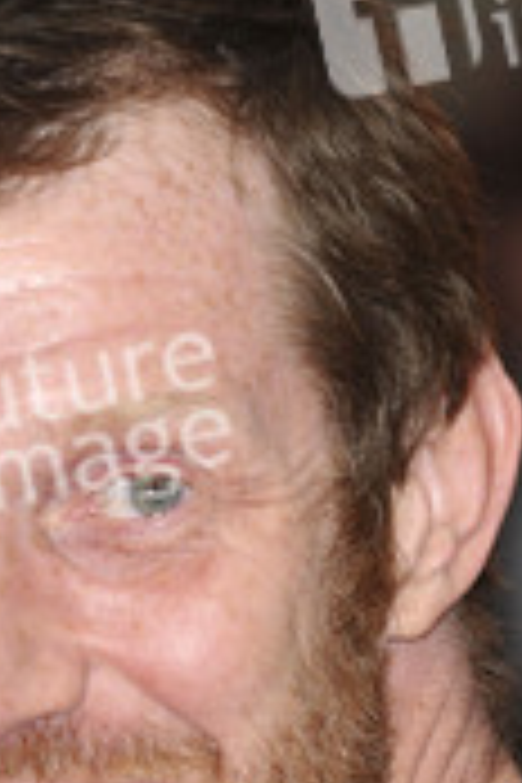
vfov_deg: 3.6
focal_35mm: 568
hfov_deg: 2.4
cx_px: 133
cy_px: 666
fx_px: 12356
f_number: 5.6
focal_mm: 165
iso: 400
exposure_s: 1/160
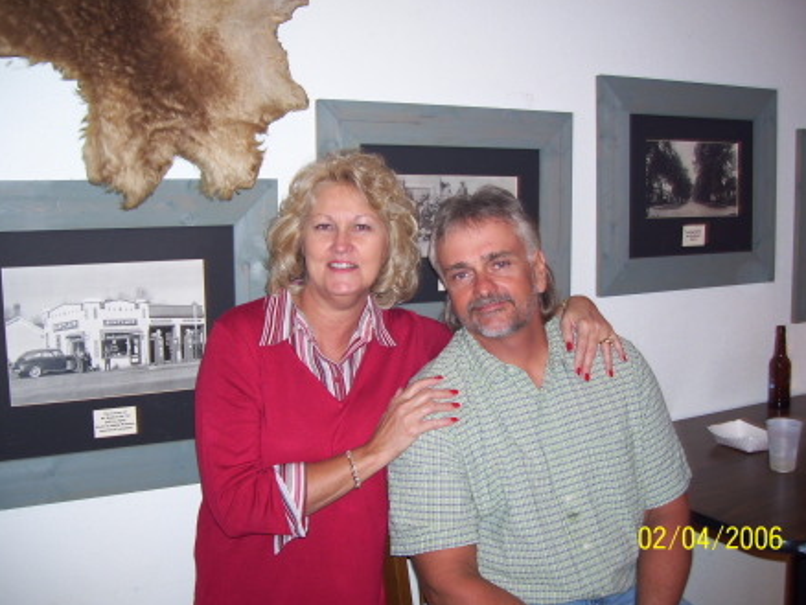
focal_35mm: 37
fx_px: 862
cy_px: 302
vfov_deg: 38.7
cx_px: 410
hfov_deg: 50.1
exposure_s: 1/2
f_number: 2.7
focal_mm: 6
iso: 80
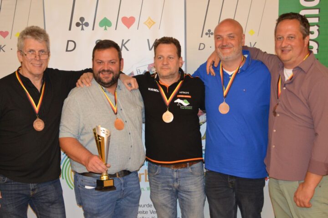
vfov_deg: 26.4
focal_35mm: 51
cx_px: 164
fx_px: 464
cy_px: 109
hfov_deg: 38.9
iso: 2000
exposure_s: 1/60
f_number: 4
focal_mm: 34
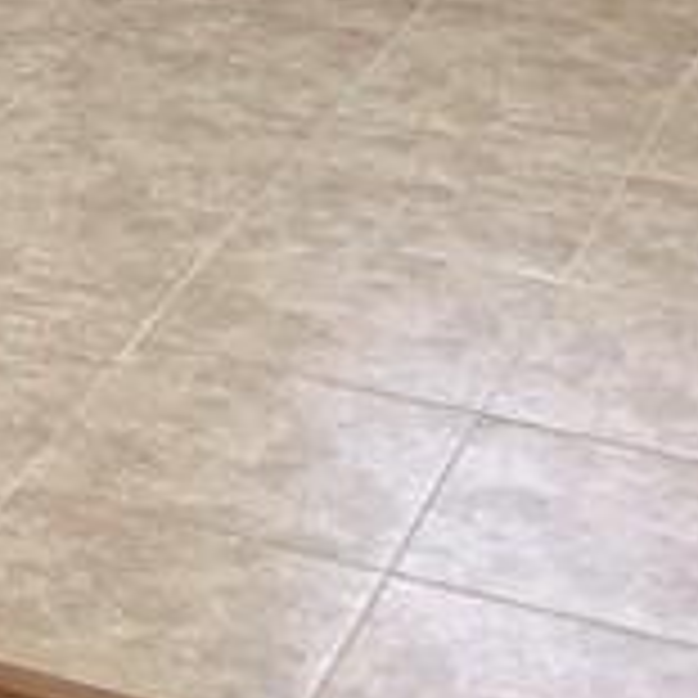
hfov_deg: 10.6
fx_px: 3468
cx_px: -671
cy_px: -905
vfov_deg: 10.2
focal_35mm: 152
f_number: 1.8
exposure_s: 1/120
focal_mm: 4.25
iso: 40
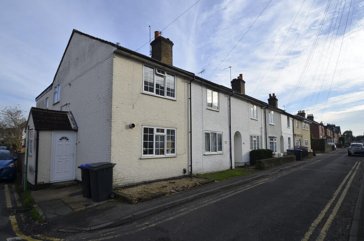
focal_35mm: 18
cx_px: 182
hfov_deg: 90.1
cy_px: 120
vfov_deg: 67.1
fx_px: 182
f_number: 8
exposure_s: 1/250
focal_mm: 12
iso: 140
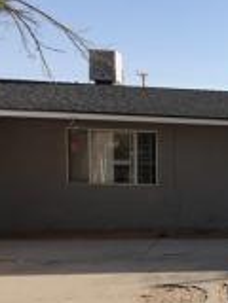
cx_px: 348
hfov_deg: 22.1
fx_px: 474
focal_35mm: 54
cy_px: 201
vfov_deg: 35.2
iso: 125
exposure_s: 1/2000
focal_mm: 7.6
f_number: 2
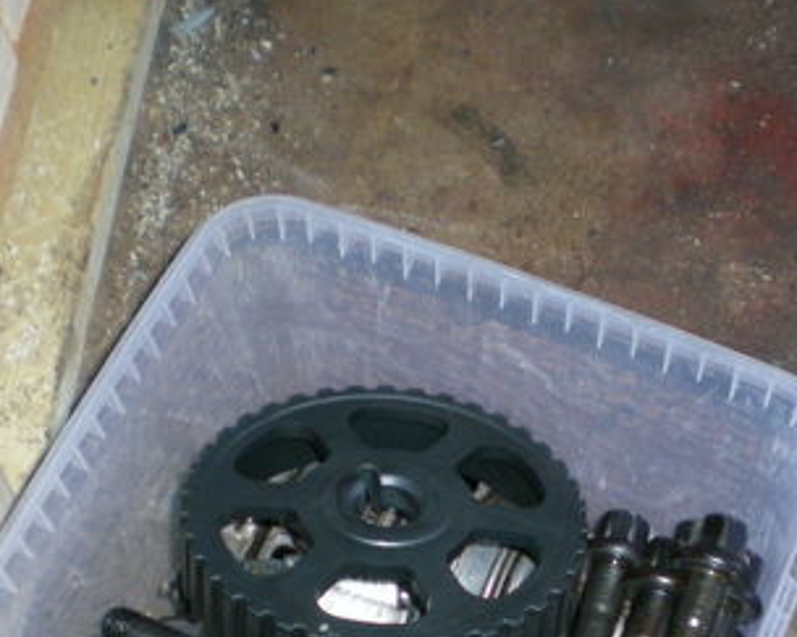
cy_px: 595
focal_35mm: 78
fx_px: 1839
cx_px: 503
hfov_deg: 24.4
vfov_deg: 19.2
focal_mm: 6.3
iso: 100
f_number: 3.1
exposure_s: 1/60
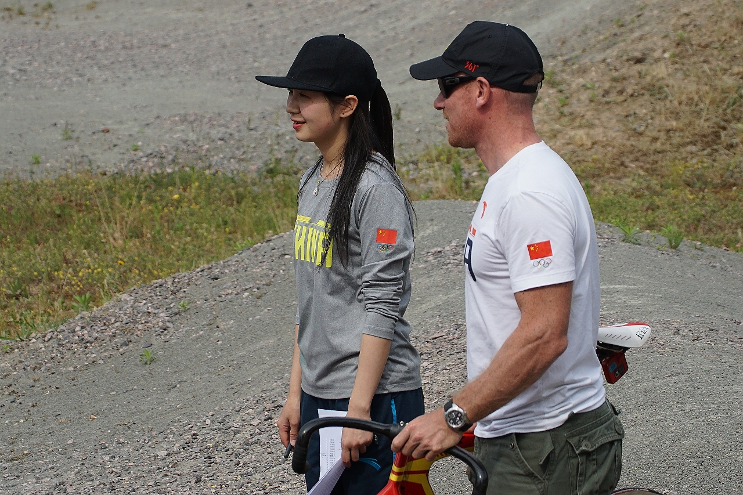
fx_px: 3714
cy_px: 248
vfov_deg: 7.6
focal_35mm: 180
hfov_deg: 11.4
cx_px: 372
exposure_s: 1/800
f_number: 5.6
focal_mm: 120
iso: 200
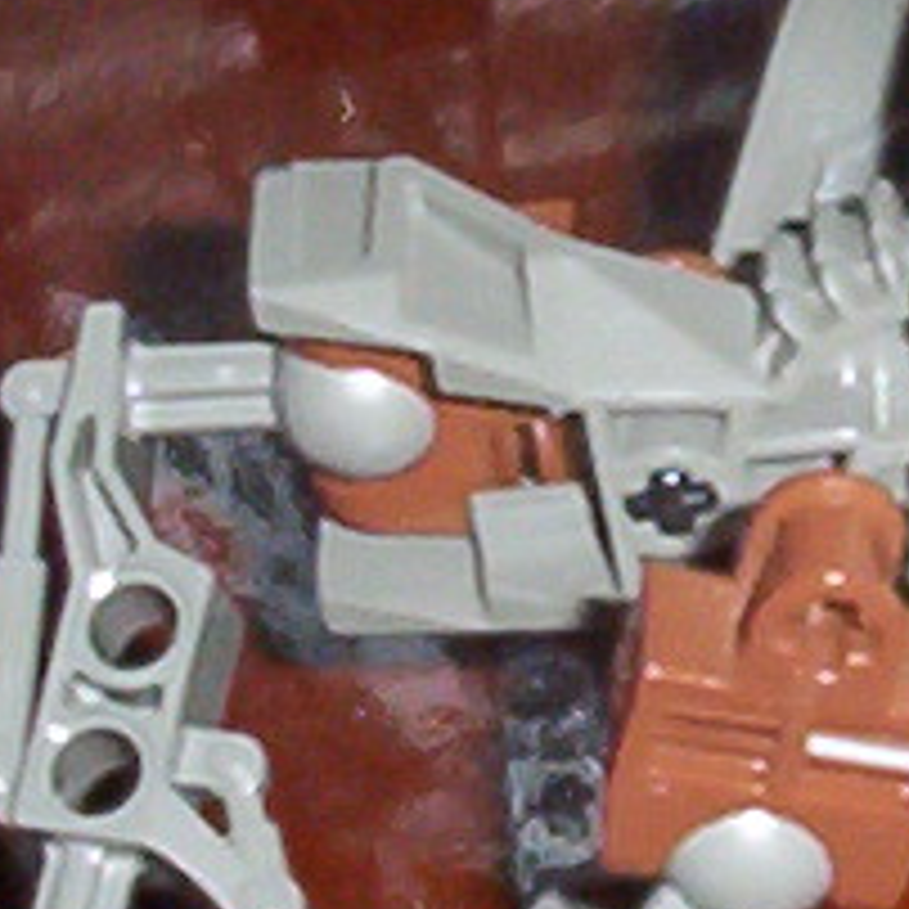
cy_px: 180
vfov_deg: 6.3
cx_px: 1256
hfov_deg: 6.2
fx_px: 8289
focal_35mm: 279
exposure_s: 1/30
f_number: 4.5
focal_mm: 6
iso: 140
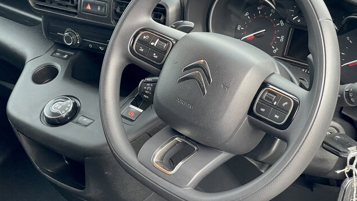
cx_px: 207
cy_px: 62
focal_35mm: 72
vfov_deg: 16.7
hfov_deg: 29.3
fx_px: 682
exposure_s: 1/77
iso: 200
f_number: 2
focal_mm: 6
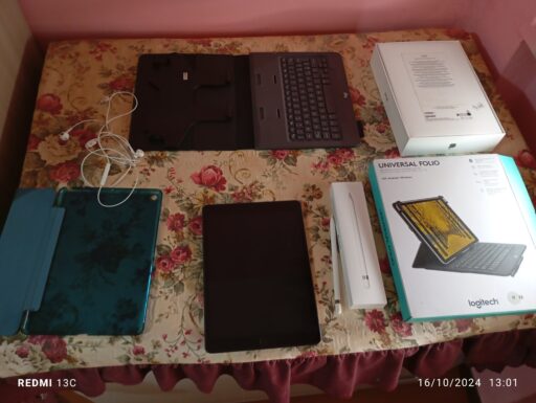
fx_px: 434
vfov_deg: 49.8
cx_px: 268
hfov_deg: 63.4
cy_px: 202
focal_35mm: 28
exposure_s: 1/20
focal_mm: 4.27
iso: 1109
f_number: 1.8
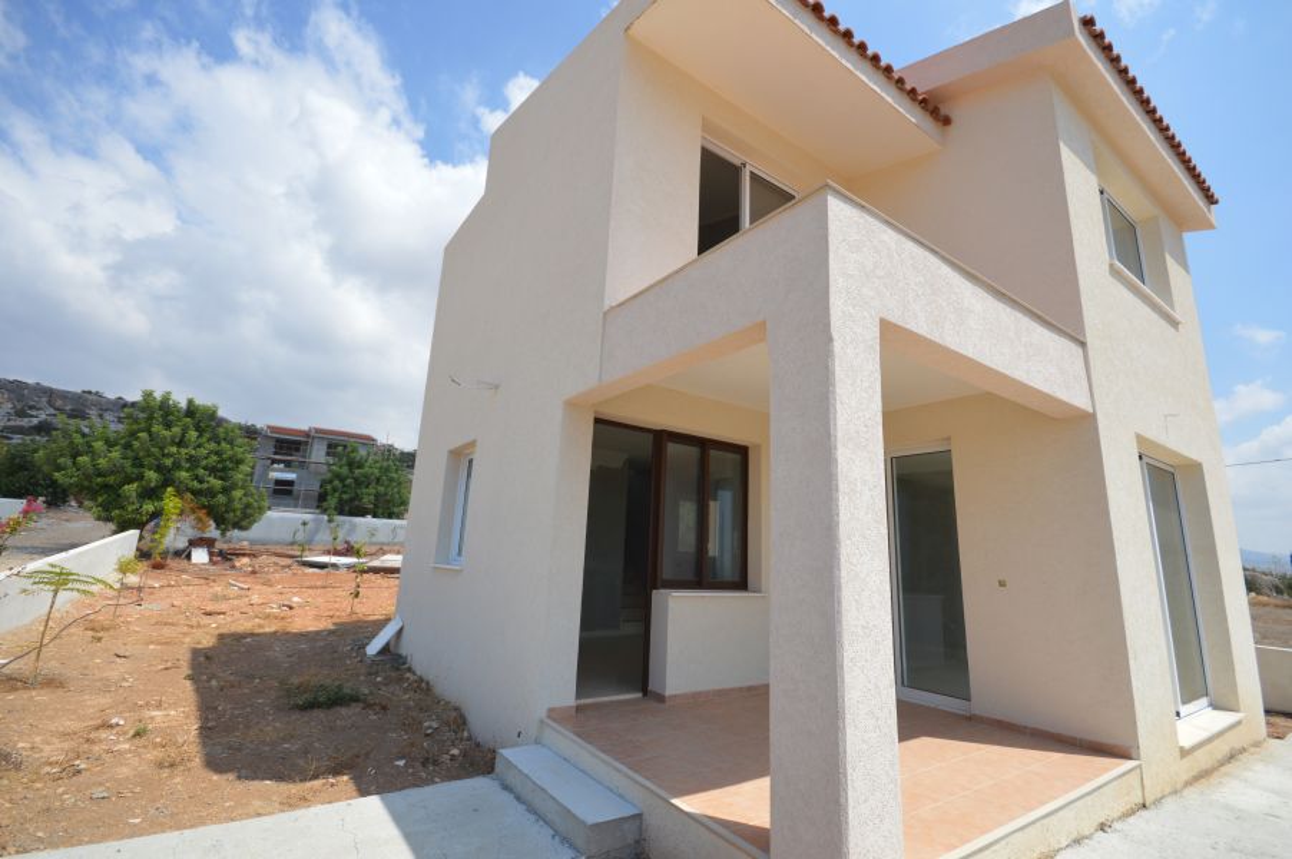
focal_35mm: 15
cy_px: 430
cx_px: 646
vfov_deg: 77.2
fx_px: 538
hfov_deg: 100.4
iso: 100
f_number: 8
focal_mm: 10
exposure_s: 1/250
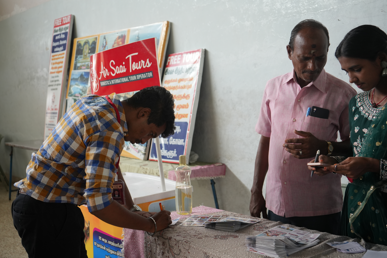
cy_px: 129
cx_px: 194
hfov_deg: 45.4
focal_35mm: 43
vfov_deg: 31.2
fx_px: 462
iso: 1250
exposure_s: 1/100
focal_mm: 43
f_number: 4.5
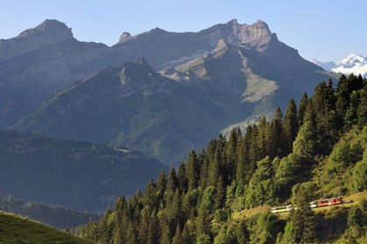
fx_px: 1040
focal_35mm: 102
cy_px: 122
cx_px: 184
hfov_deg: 20.0
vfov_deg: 13.4
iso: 200
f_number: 8
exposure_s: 1/400
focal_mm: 102
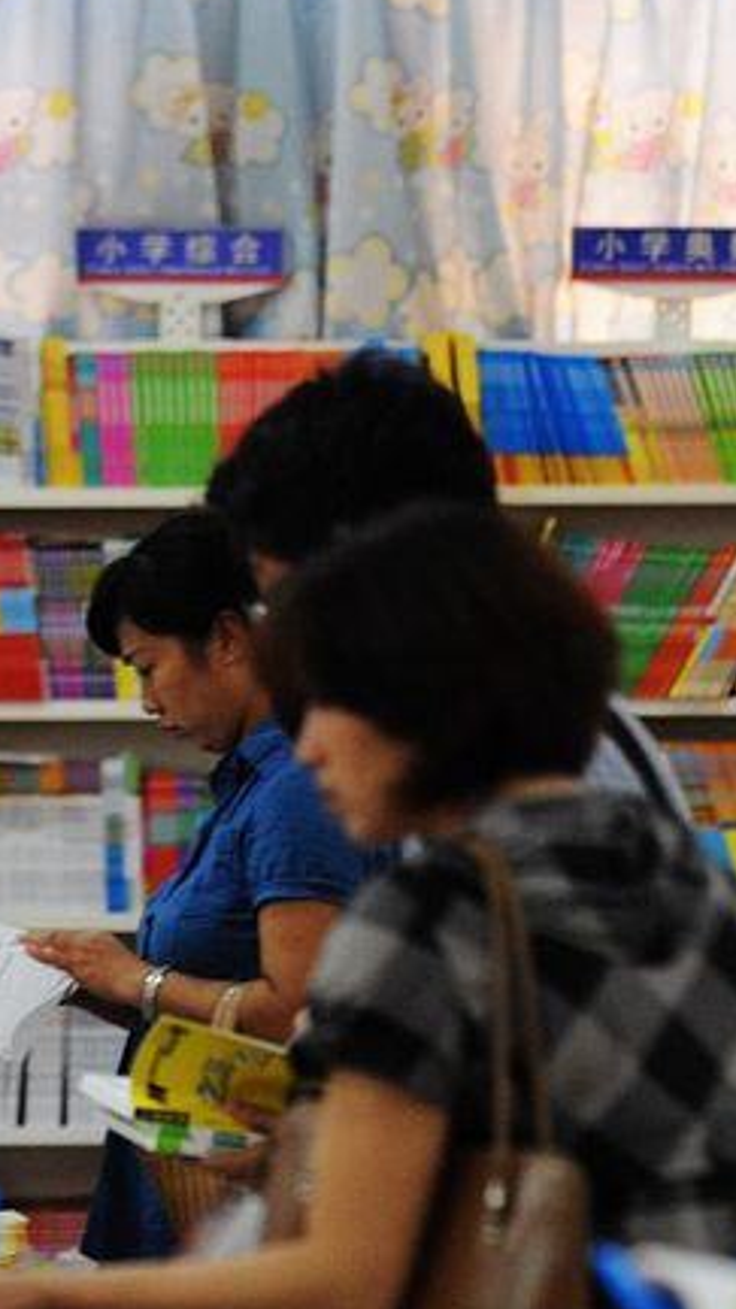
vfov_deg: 5.3
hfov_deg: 3.0
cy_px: 194
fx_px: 14086
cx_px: 257
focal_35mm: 406
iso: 1600
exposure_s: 1/125
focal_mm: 140
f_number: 2.8
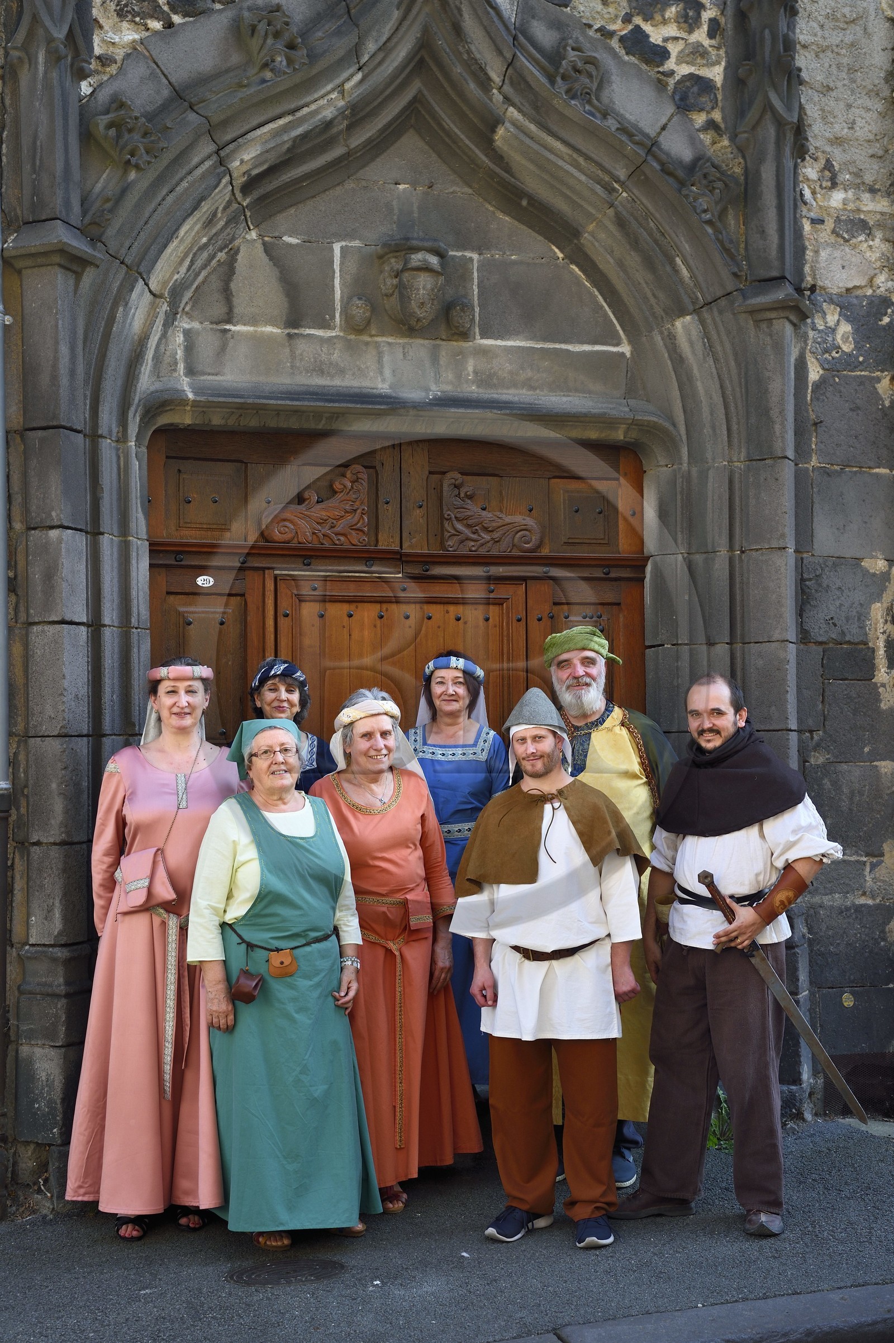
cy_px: 672
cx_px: 447
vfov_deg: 36.3
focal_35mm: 55
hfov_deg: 24.6
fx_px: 2050
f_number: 6.3
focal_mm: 55
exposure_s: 1/200
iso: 400
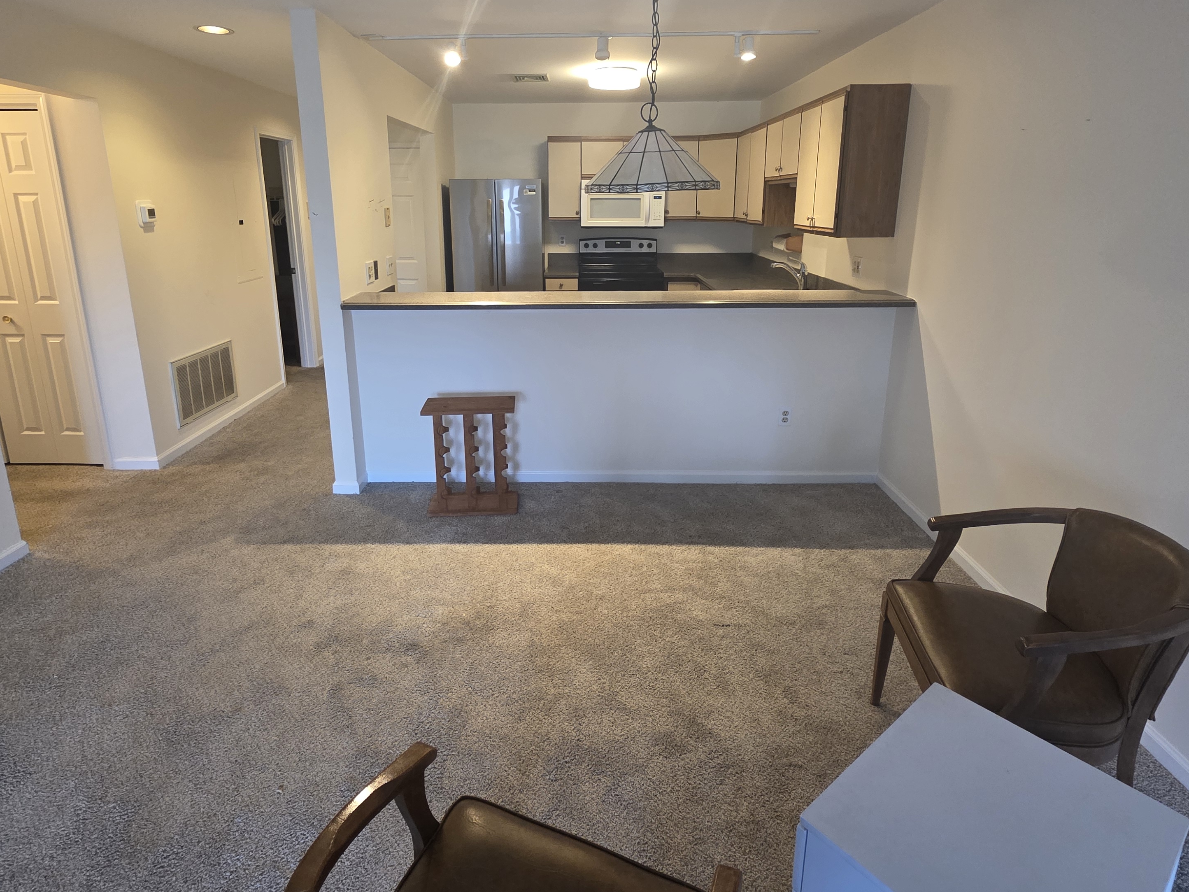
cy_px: 359
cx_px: 572
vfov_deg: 70.9
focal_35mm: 18
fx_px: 618
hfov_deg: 87.7
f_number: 1.9
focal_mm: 2.2
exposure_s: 1/60
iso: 400
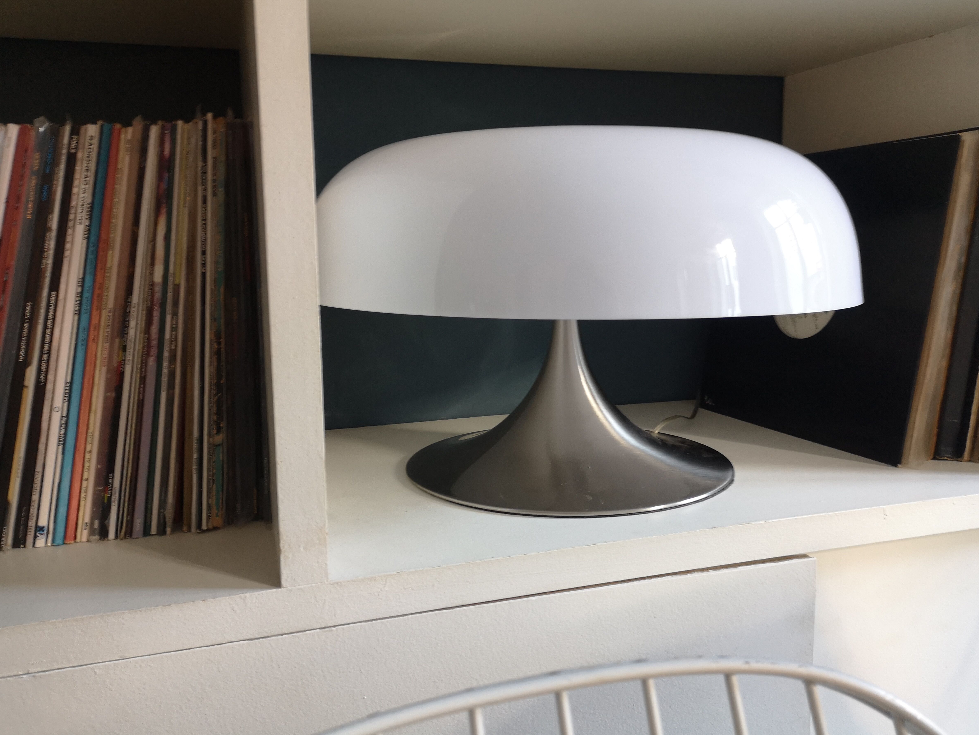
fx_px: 820
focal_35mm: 29
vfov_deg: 48.2
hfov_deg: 61.7
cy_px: 348
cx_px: 492
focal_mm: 3.95
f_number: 1.8
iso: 160
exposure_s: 1/33.3
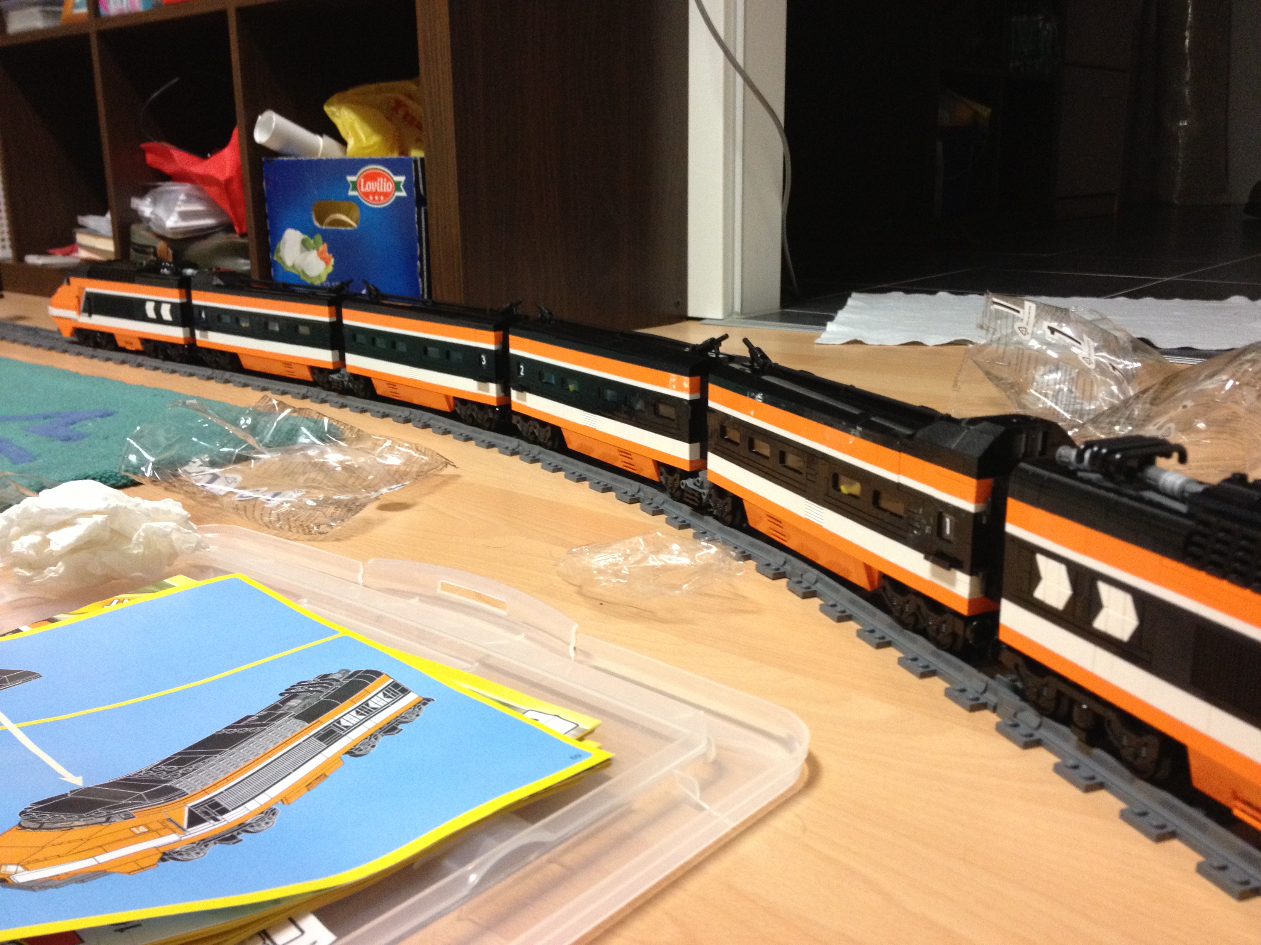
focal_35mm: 35
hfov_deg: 52.6
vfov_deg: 40.7
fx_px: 1275
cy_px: 472
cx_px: 630
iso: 320
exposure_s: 1/20
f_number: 2.4
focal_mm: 4.28
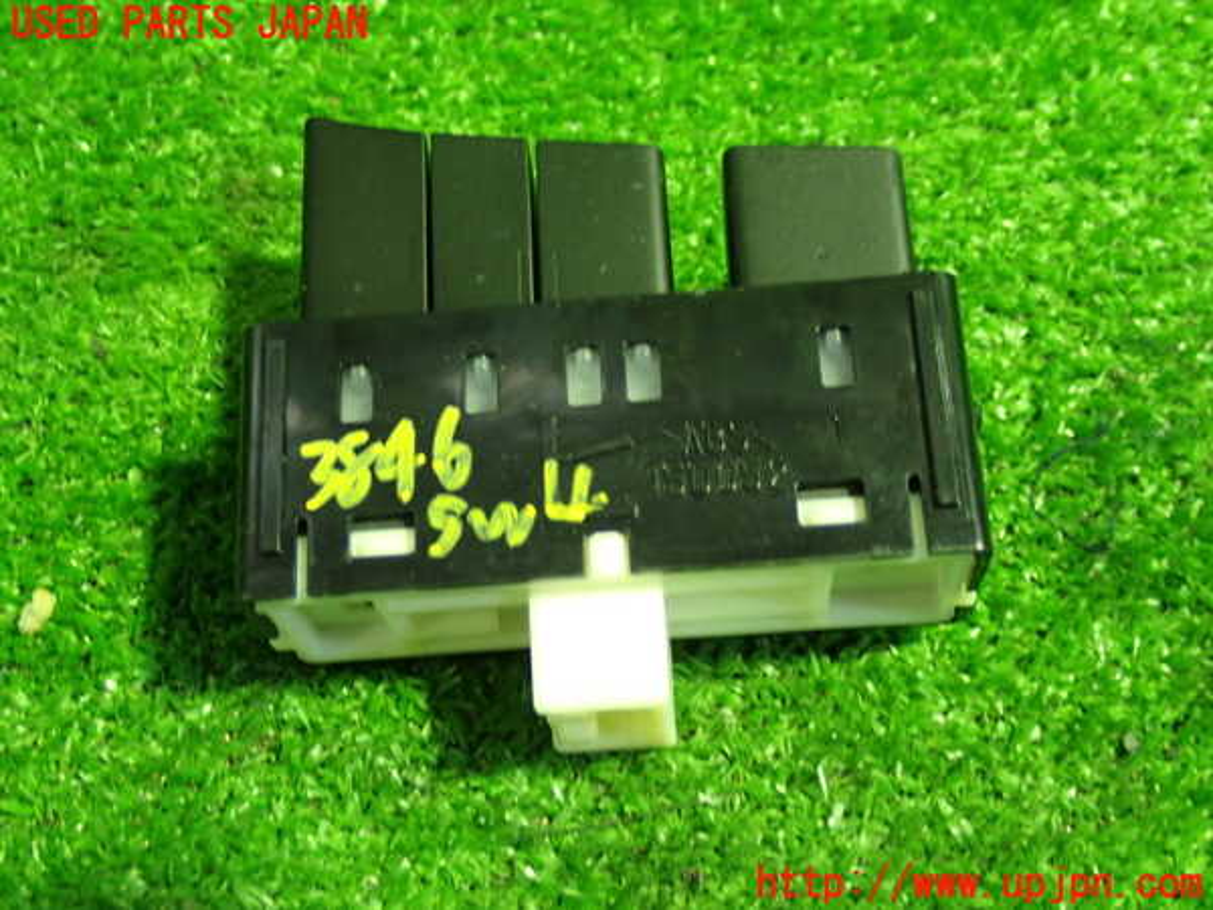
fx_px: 1752
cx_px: 606
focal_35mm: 50
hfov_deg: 38.2
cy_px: 455
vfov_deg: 29.1
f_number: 3.2
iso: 800
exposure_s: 1/25
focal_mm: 9.01
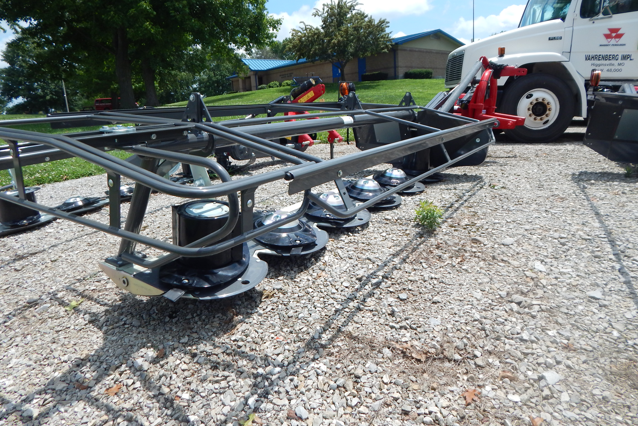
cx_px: 319
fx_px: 408
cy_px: 191
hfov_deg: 76.1
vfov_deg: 55.0
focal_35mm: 23
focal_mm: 4
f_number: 6
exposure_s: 1/500
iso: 125
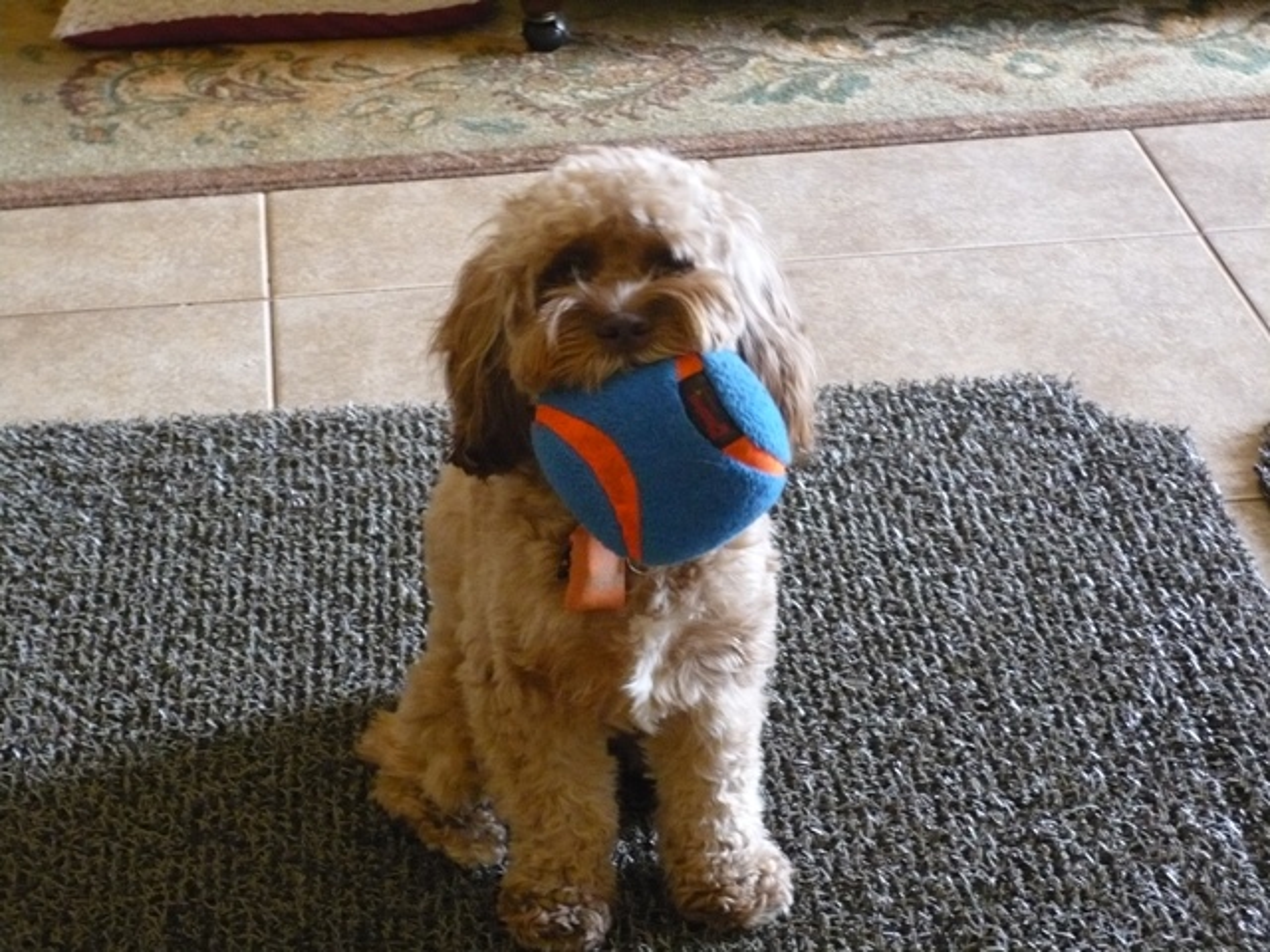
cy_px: 476
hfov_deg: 27.8
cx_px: 635
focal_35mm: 70
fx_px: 2568
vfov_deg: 21.0
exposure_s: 1/6
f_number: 4
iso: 400
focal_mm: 11.5
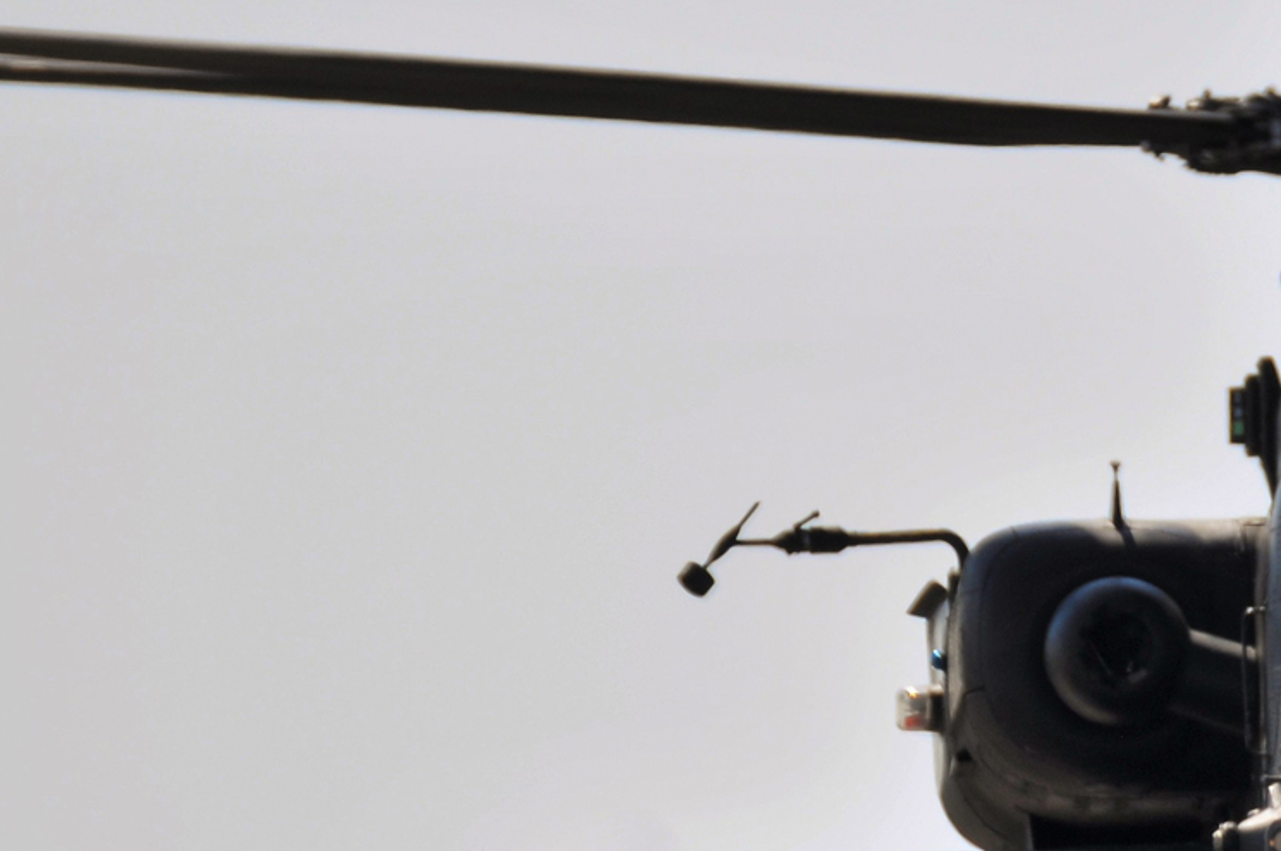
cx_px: 1472
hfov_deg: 0.9
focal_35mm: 2318
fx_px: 82391
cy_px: 747
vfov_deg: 0.6
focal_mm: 600
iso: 200
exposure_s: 1/1000
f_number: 6.3
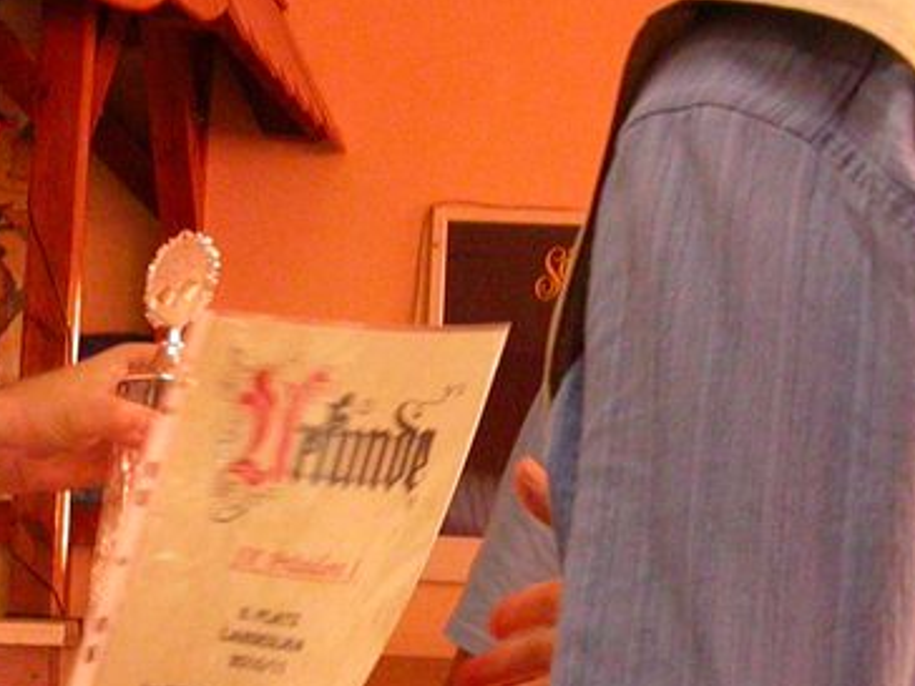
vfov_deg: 13.8
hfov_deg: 18.4
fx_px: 2828
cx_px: 430
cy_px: 382
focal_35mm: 107
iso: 400
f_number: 3
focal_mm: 7.85
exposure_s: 1/71
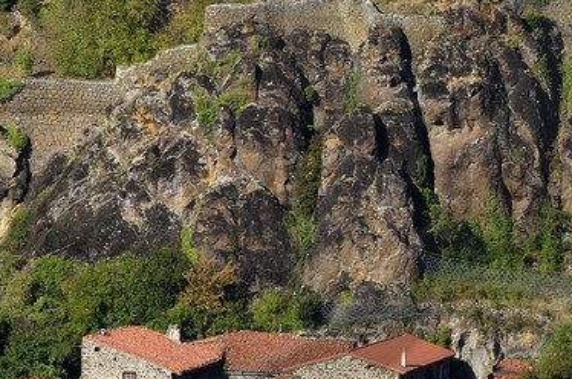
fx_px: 12229
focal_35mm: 771
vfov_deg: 1.8
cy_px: -133
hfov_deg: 2.7
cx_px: -8
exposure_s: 1/250
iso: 200
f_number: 11
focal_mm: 180
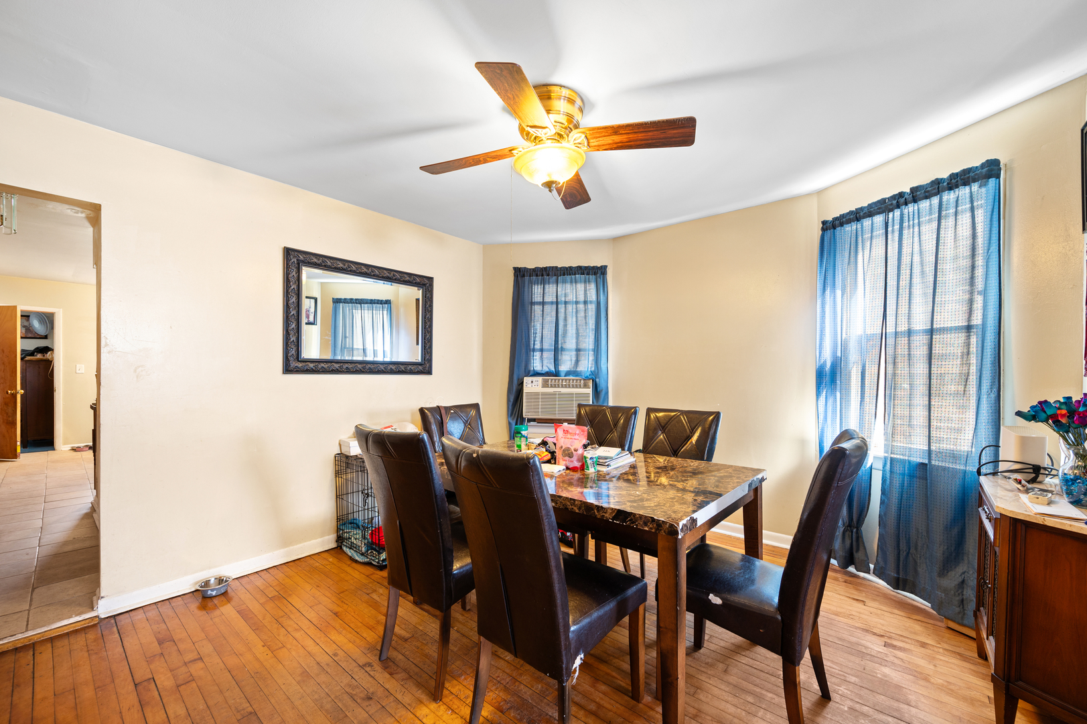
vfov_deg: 81.1
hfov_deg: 104.3
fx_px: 422
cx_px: 544
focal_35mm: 14
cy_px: 362
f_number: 8
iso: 250
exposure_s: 2
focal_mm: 14
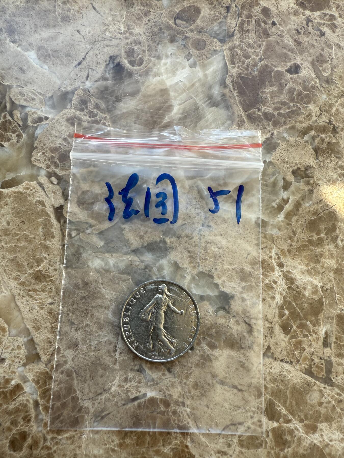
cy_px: 229
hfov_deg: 56.8
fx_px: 318
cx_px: 172
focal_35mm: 24
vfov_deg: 71.6
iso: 40
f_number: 2.2
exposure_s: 1/112
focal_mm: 2.22
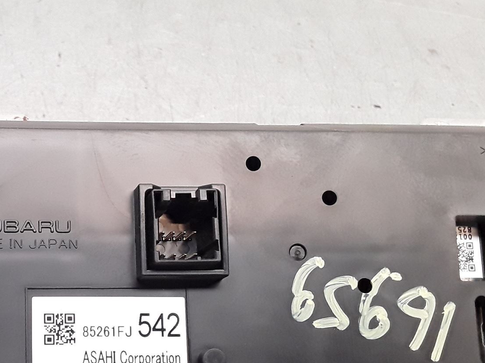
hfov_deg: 34.6
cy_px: 294
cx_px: 41
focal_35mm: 52
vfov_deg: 27.4
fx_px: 728
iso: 100
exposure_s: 1/100
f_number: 1.9
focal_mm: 2.91
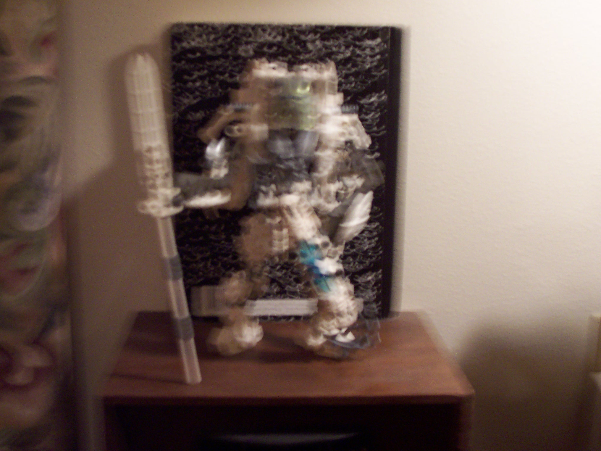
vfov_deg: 31.5
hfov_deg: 41.2
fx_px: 799
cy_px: 226
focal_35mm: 46
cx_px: 300
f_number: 3
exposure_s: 1/8
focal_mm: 7
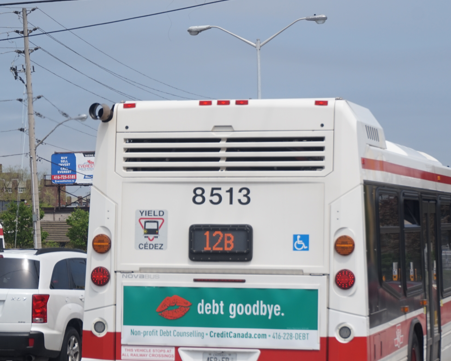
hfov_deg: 16.6
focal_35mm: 116
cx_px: 201
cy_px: 246
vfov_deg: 13.3
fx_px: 1548
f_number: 9
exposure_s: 1/400
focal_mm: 50
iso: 100
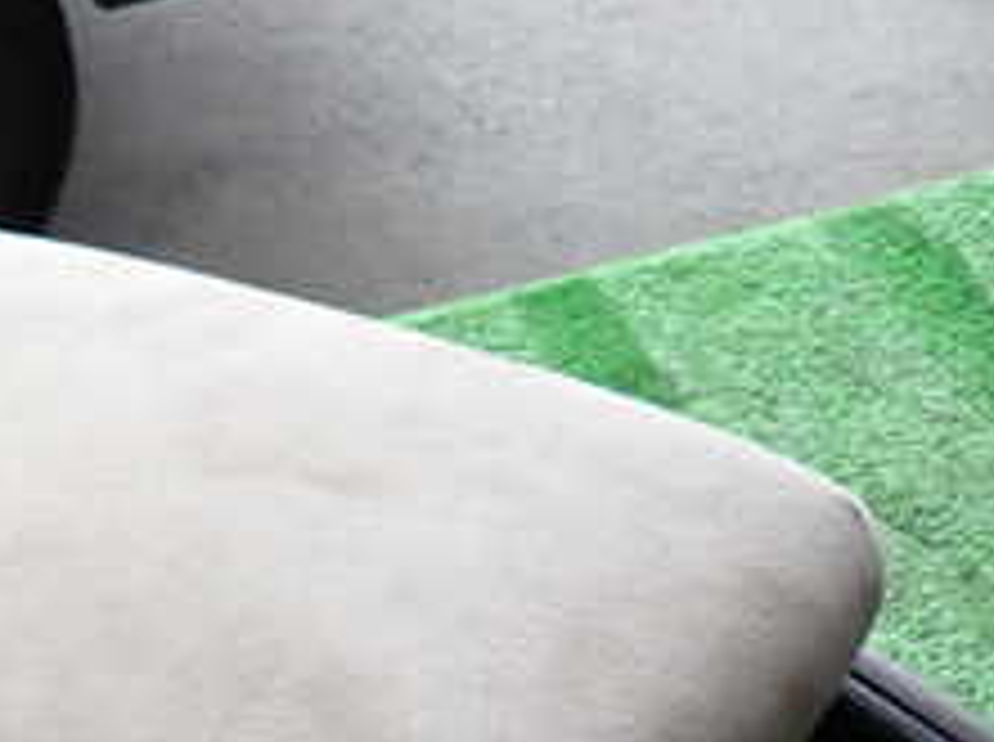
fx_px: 1949
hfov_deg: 28.2
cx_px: 256
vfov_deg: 20.3
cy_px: 859
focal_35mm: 68
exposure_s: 1/60
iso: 160
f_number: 2
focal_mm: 4.5
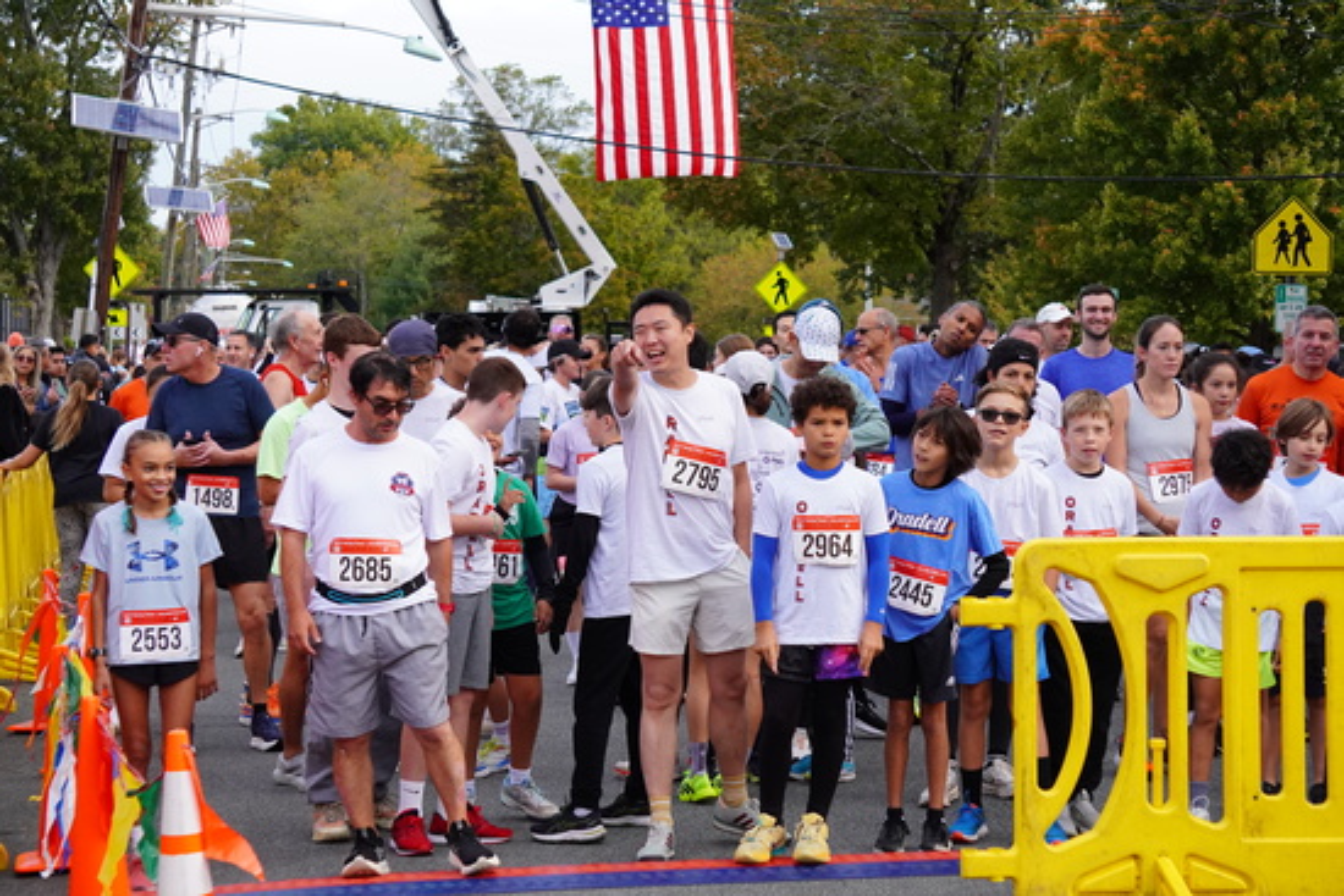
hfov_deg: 24.6
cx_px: 672
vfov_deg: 16.6
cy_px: 448
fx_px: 3081
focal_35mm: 82
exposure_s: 1/1600
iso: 1600
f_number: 5.6
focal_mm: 55
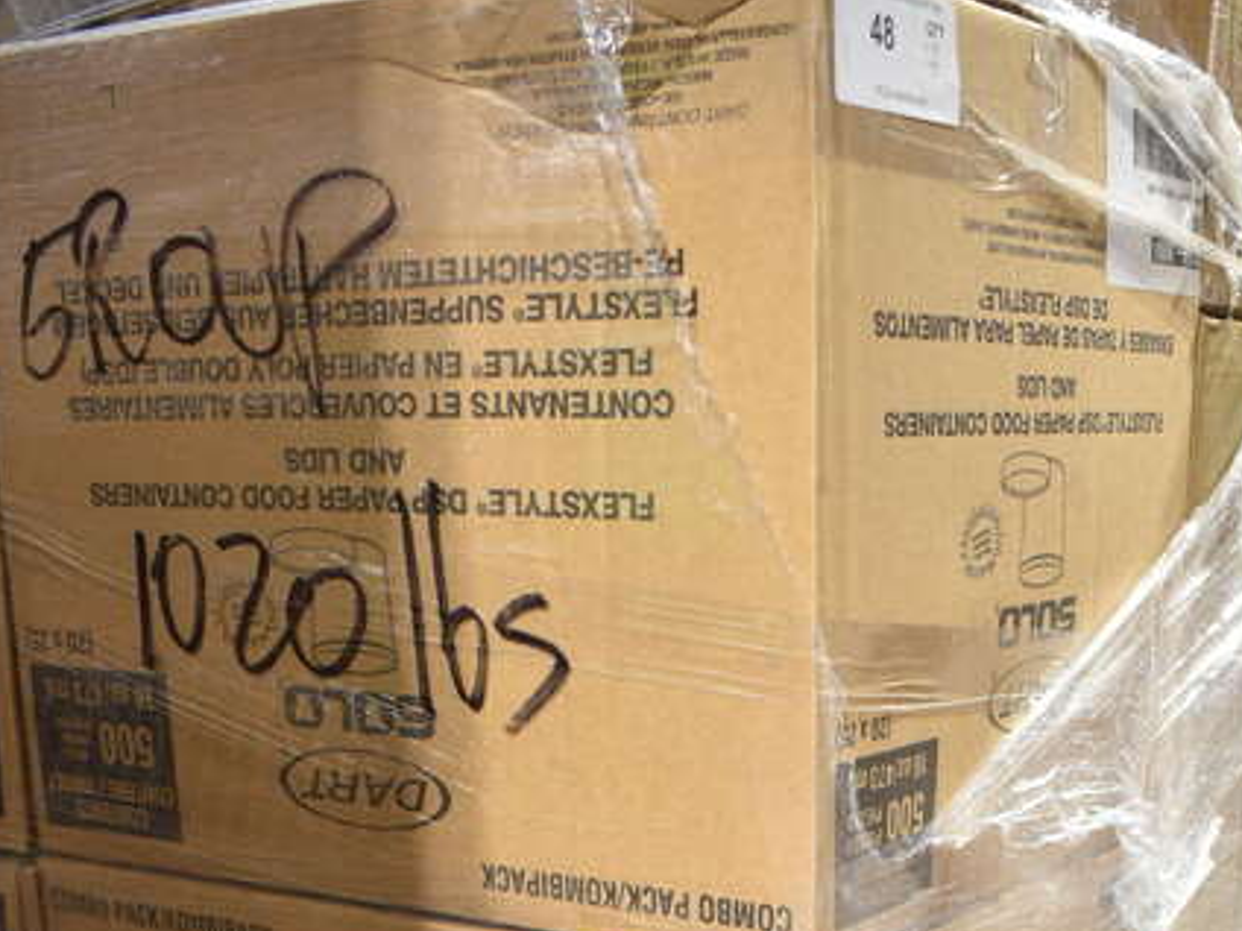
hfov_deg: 34.1
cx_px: 814
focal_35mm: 56
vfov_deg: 23.6
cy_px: 1140
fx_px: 2009
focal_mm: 18
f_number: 3.5
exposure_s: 1/30
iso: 560
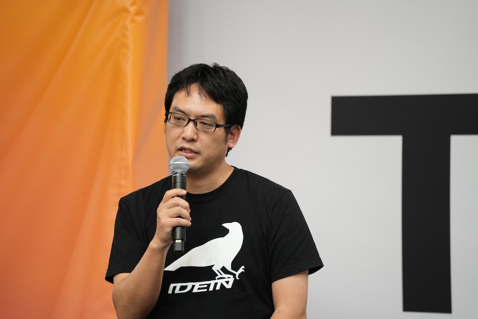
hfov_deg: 6.9
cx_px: 239
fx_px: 3984
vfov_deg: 4.6
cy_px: 160
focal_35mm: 300
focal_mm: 300
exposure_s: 1/80
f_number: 6.3
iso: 2500
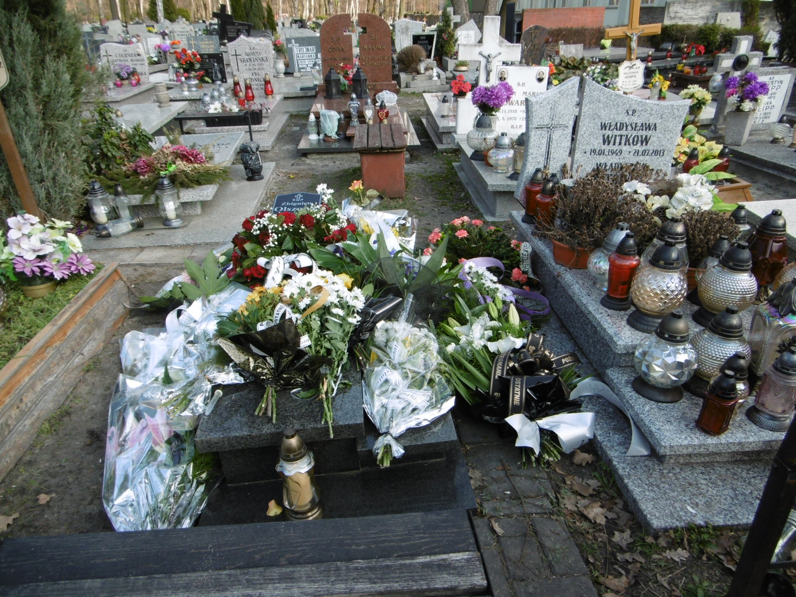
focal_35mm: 24
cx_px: 398
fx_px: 552
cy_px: 298
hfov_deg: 71.6
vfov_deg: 56.8
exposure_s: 1/400
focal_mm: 4.3
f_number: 3.1
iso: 100
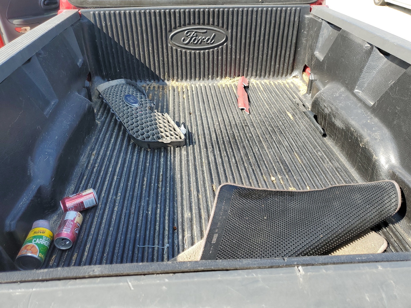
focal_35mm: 26
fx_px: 309
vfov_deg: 53.1
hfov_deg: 67.3
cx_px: 206
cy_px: 154
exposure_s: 1/909
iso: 50
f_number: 1.5
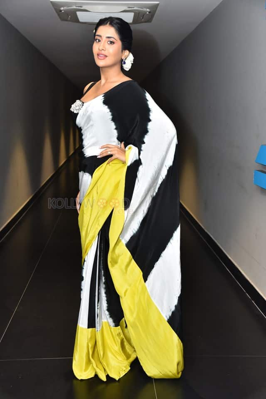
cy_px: 200
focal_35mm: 48
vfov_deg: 41.1
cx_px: 133
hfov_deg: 28.1
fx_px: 532
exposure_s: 1/125
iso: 1600
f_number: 4.5
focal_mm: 48
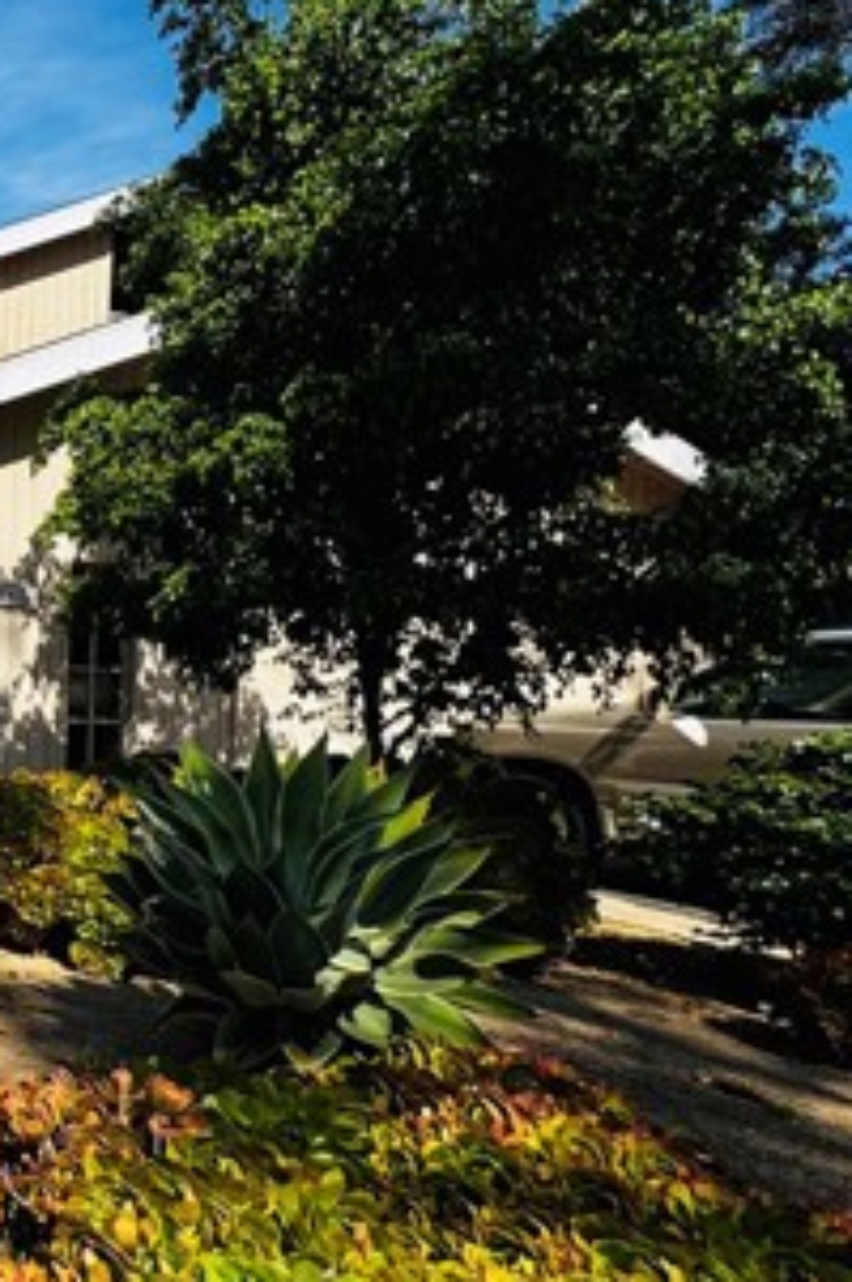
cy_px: 622
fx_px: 1103
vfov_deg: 60.3
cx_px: -473
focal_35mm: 31
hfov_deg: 27.0
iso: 40
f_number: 2.2
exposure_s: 1/1370
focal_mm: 2.22
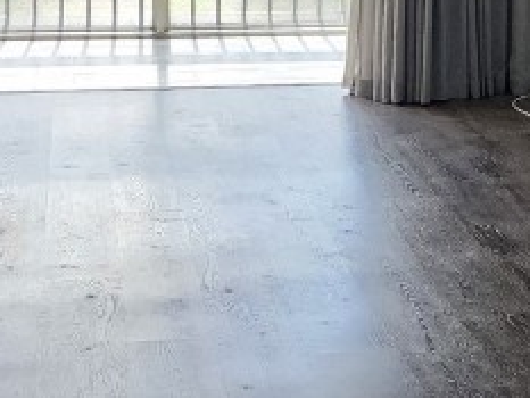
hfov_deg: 19.3
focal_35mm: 101
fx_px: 1547
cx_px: 400
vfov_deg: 14.3
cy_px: -32
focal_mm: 6.4
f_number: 1.8
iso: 200
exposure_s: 1/180
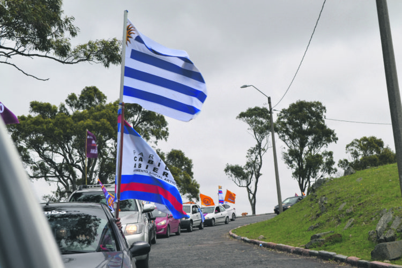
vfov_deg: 26.5
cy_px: 134
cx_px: 201
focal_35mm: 51
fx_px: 569
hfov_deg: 38.9
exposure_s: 1/250
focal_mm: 34
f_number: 8
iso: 100
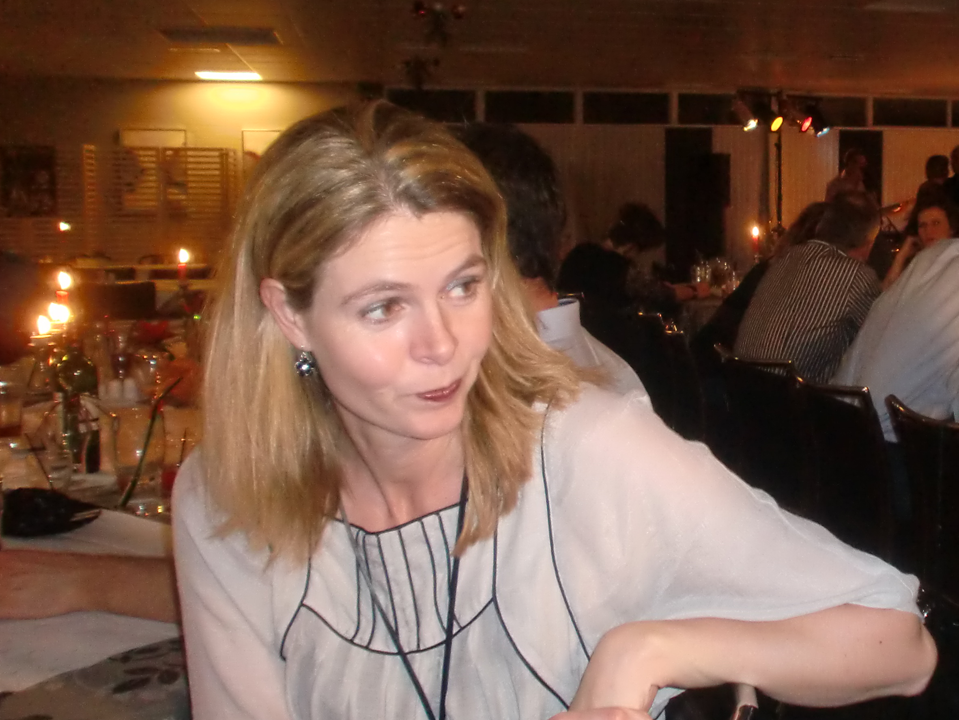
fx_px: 1219
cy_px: 304
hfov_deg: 41.3
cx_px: 755
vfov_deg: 32.8
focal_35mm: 44
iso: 400
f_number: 2.6
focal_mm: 4.65
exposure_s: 1/40
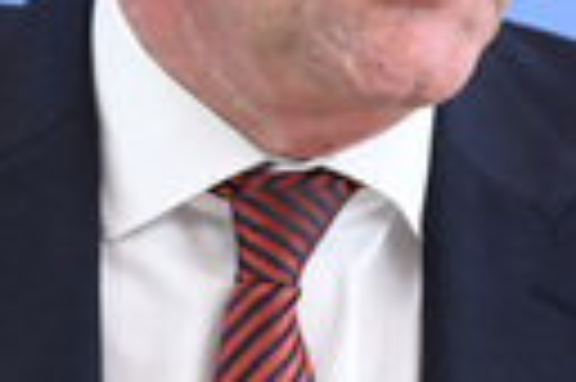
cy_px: 22
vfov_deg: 3.8
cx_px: 205
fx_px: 5737
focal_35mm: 359
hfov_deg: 5.7
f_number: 5.6
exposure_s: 1/640
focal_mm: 102
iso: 3200
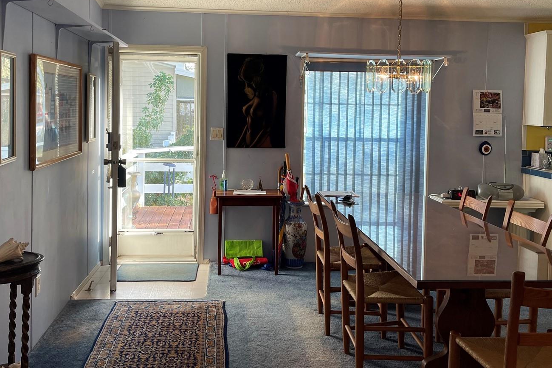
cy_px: 120
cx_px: 259
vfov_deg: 40.6
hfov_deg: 58.7
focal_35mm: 32
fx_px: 491
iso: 100
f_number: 1.6
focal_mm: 5.1
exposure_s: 1/120
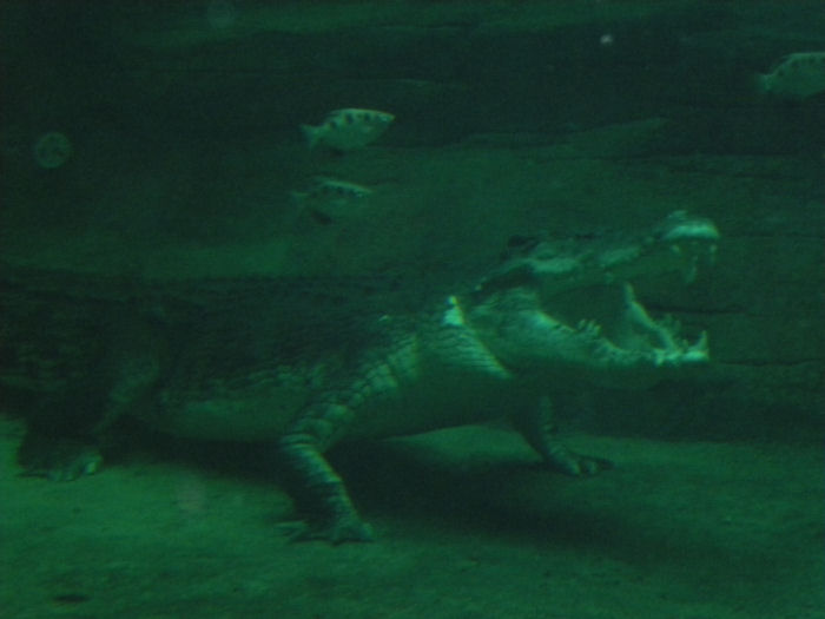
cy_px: 310
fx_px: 2502
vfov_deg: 14.1
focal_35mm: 105
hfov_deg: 18.7
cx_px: 412
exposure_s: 1/60
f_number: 5.9
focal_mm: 18.9
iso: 800
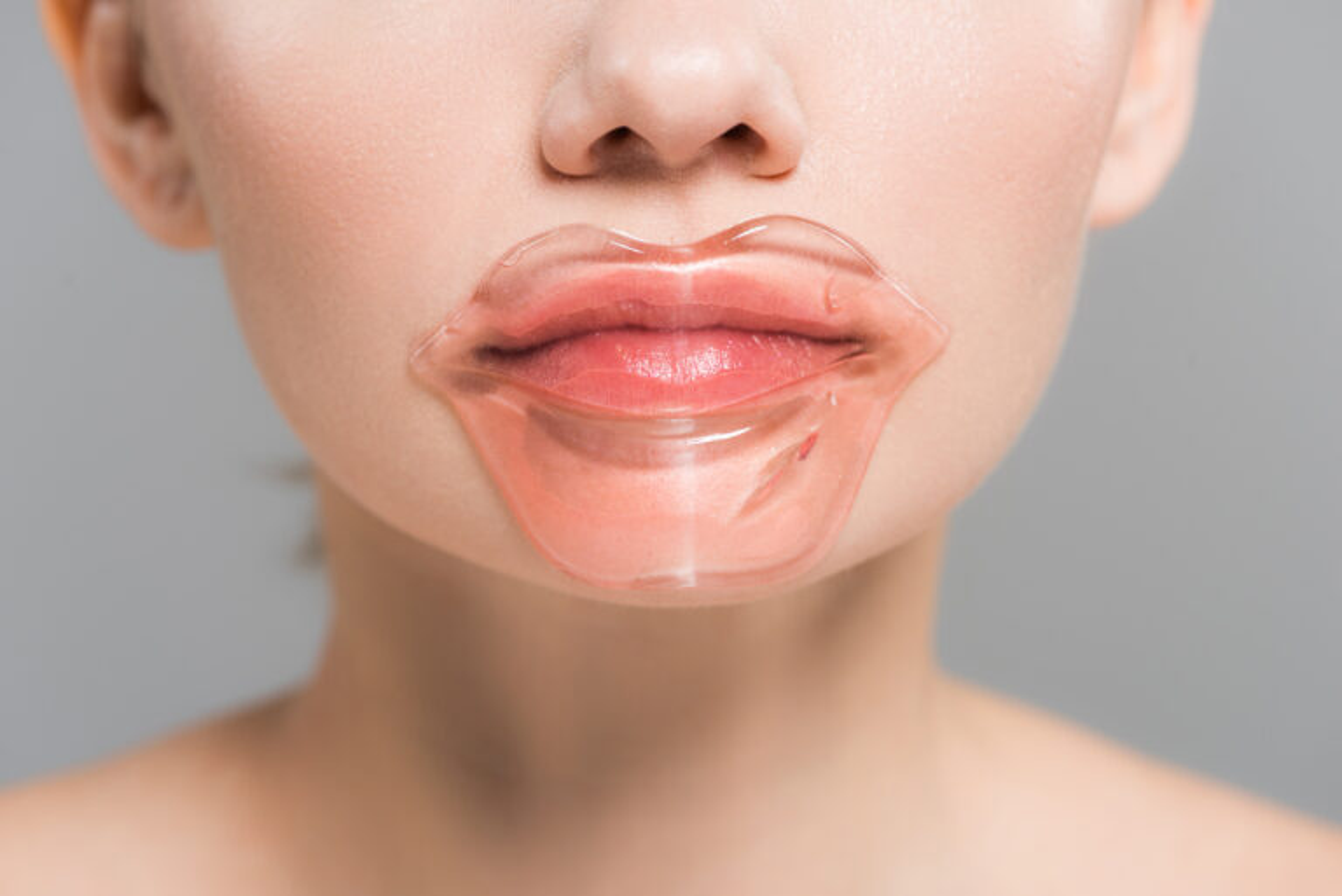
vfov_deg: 13.1
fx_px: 3916
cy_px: 448
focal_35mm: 105
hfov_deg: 19.4
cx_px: 671
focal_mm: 105
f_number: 7.1
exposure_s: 1/160
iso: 100
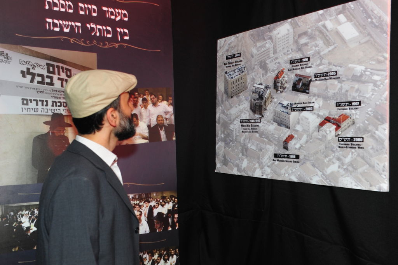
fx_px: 442
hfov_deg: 48.5
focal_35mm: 40
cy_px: 132
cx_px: 199
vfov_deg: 33.4
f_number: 5.6
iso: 640
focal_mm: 40
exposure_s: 1/60
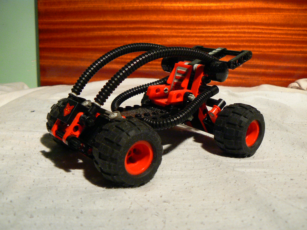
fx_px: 319
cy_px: 115
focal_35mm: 36
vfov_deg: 39.7
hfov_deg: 51.4
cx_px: 154
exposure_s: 1/25
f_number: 2.8
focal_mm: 6
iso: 200
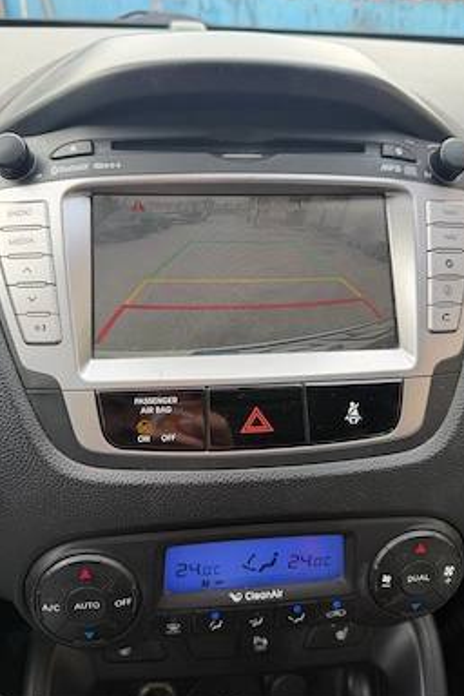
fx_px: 503
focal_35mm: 26
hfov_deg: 49.5
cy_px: 343
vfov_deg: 69.4
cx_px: 241
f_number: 1.78
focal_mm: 6.76
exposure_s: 1/202
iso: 80
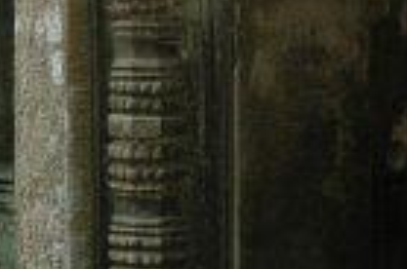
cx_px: -310
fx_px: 2109
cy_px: 35
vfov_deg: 7.3
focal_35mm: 187
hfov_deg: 10.4
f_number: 6.3
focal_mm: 24
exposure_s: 1/160
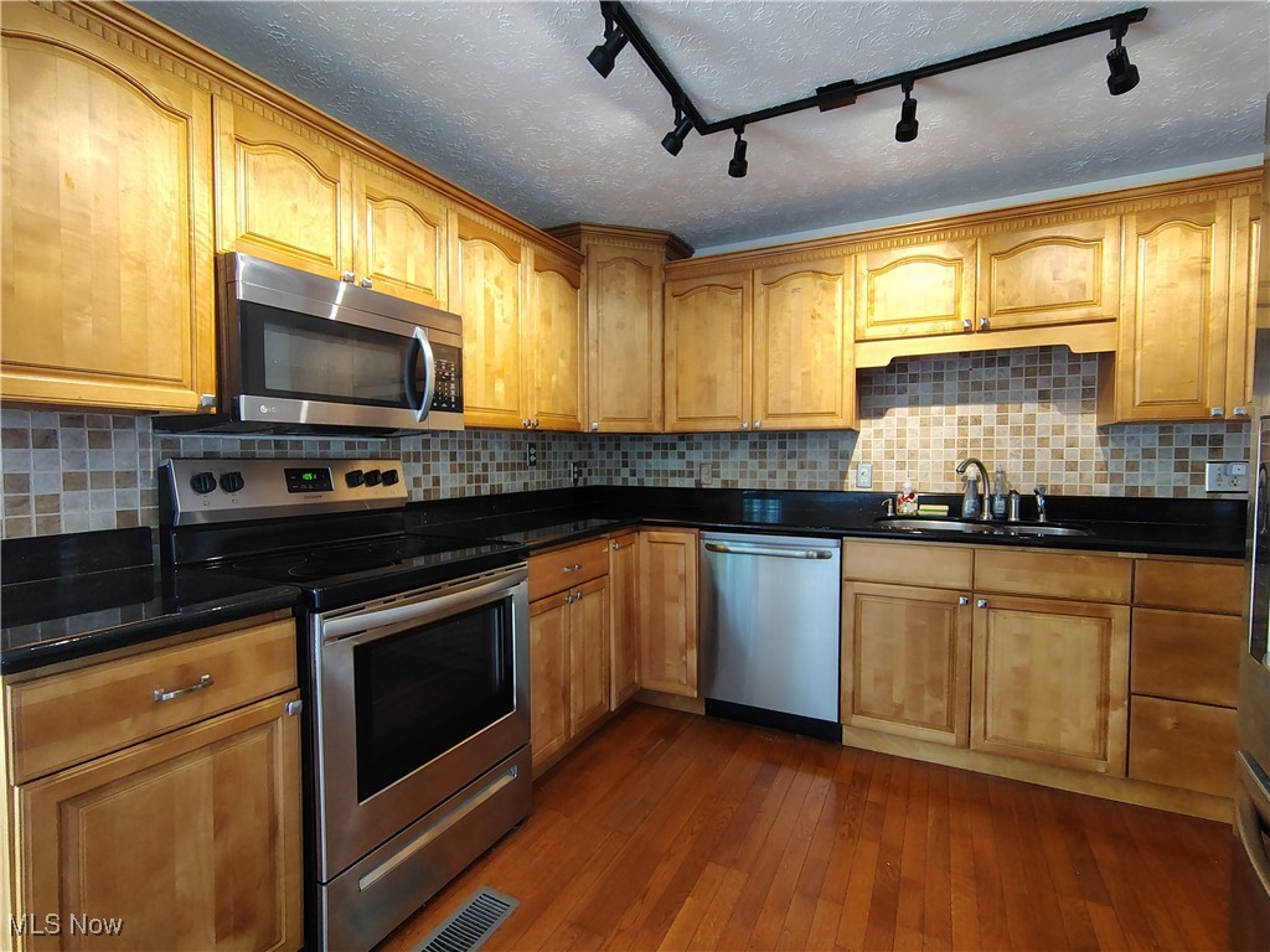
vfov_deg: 78.1
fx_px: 587
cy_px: 476
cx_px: 635
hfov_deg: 94.5
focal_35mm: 16
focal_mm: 2.13
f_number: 2.2
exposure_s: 1/40
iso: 414
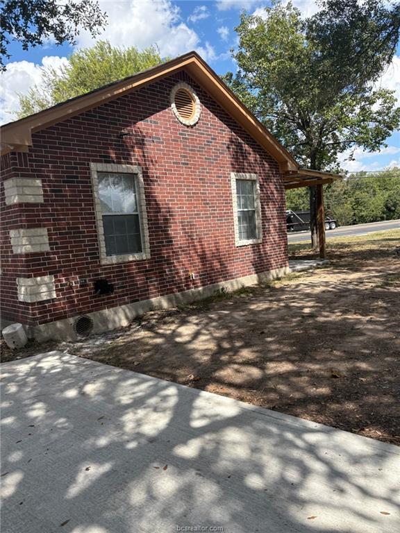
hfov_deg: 53.1
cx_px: 200
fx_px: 401
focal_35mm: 26
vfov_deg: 67.3
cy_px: 266
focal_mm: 5.96
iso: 64
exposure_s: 1/2283
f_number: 1.6
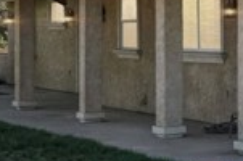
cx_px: 433
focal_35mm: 140
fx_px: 943
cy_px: 35
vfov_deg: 9.7
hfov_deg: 13.3
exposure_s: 1/1000
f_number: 16
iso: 3200
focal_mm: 33
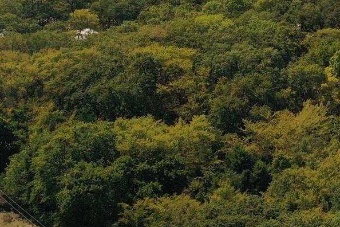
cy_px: -3
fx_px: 907
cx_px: 568
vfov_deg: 14.0
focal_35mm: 96
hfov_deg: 18.0
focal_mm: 10.26
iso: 400
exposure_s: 1/400
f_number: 3.2
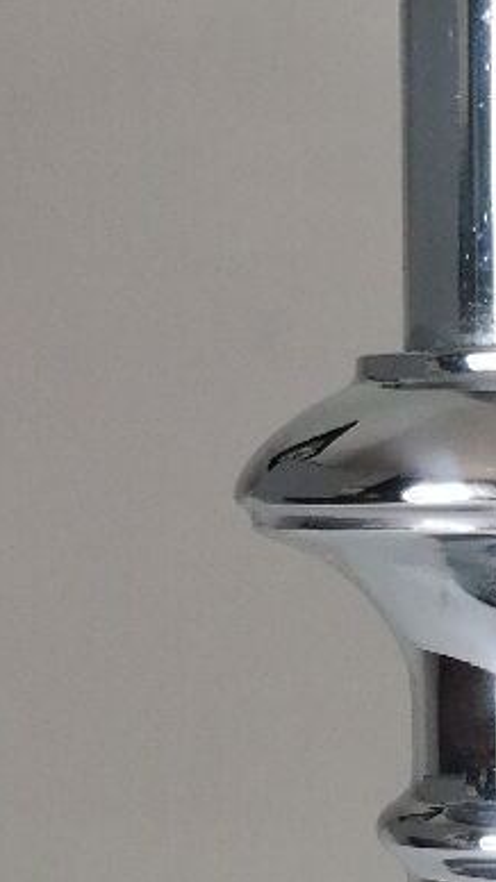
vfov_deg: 13.9
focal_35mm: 154
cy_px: 636
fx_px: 3604
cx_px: 614
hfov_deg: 7.8
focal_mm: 22
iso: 1600
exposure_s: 1/30
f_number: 5.6
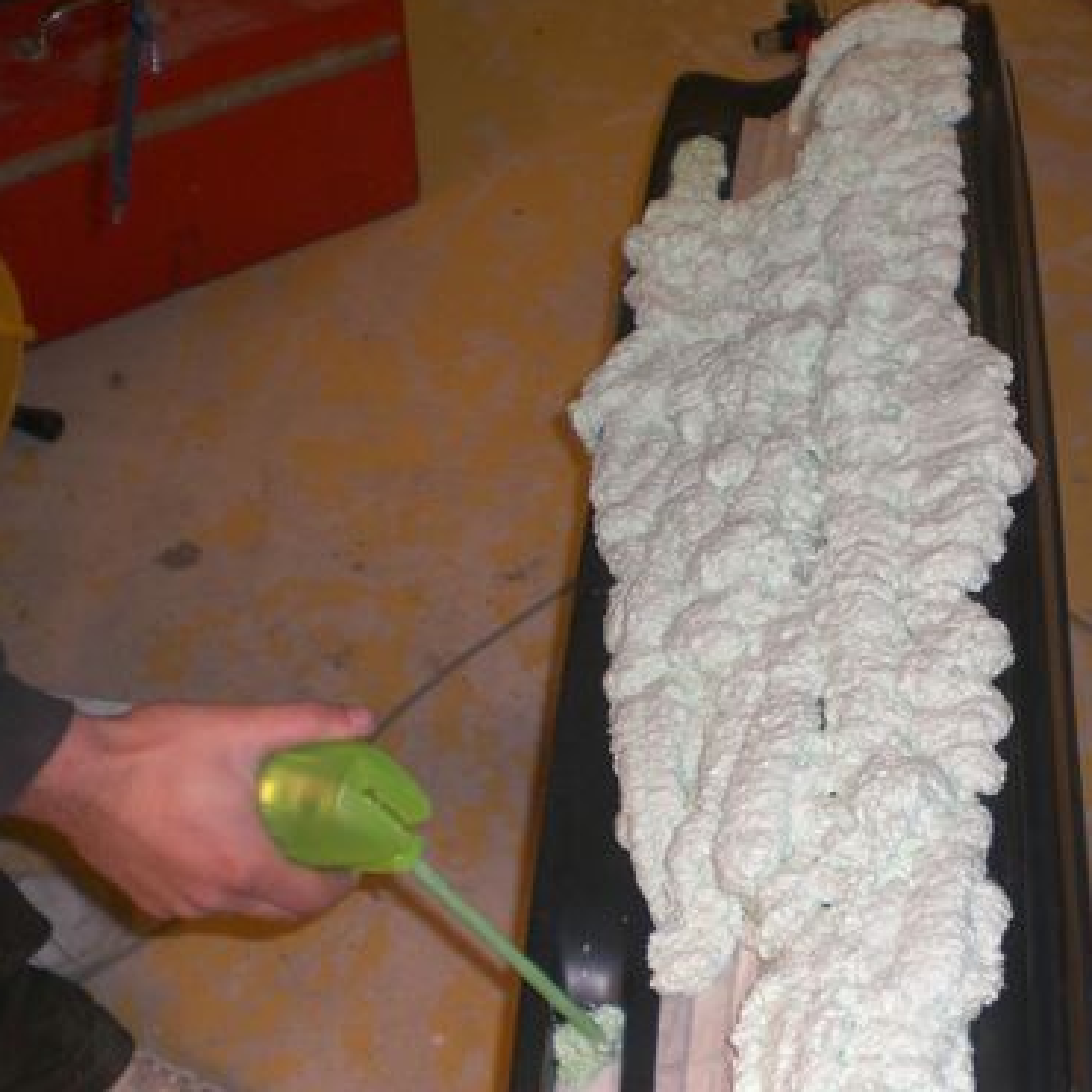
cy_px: 624
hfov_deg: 29.2
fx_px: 2070
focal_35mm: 58
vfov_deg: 29.5
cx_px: 792
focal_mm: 6.3
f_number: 3.1
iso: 100
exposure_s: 1/60
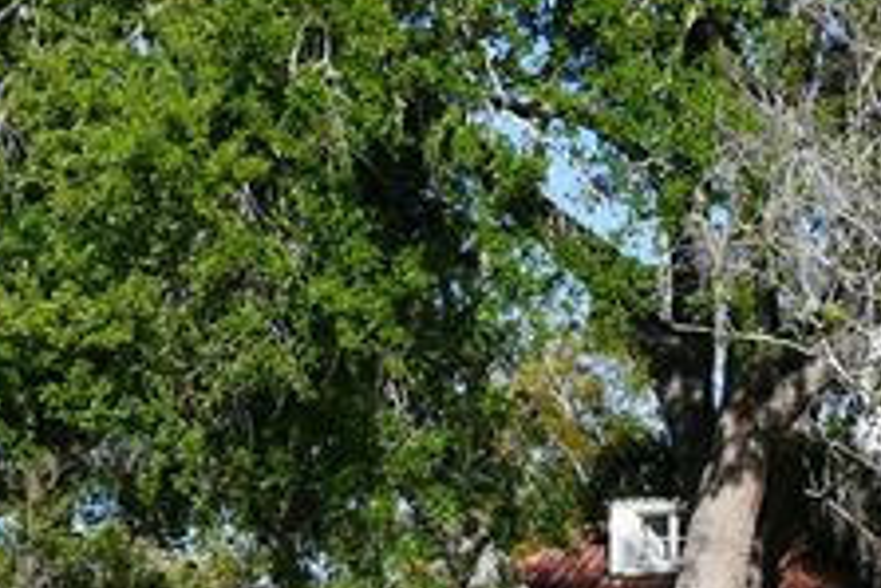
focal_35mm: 149
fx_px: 3649
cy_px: 722
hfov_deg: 13.7
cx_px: 762
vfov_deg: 9.1
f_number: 8
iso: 100
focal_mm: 26
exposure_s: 1/250
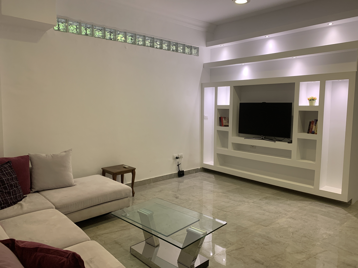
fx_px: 269
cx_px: 179
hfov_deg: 67.3
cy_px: 134
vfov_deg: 53.1
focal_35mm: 26
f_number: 1.8
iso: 100
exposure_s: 1/50
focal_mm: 4.25
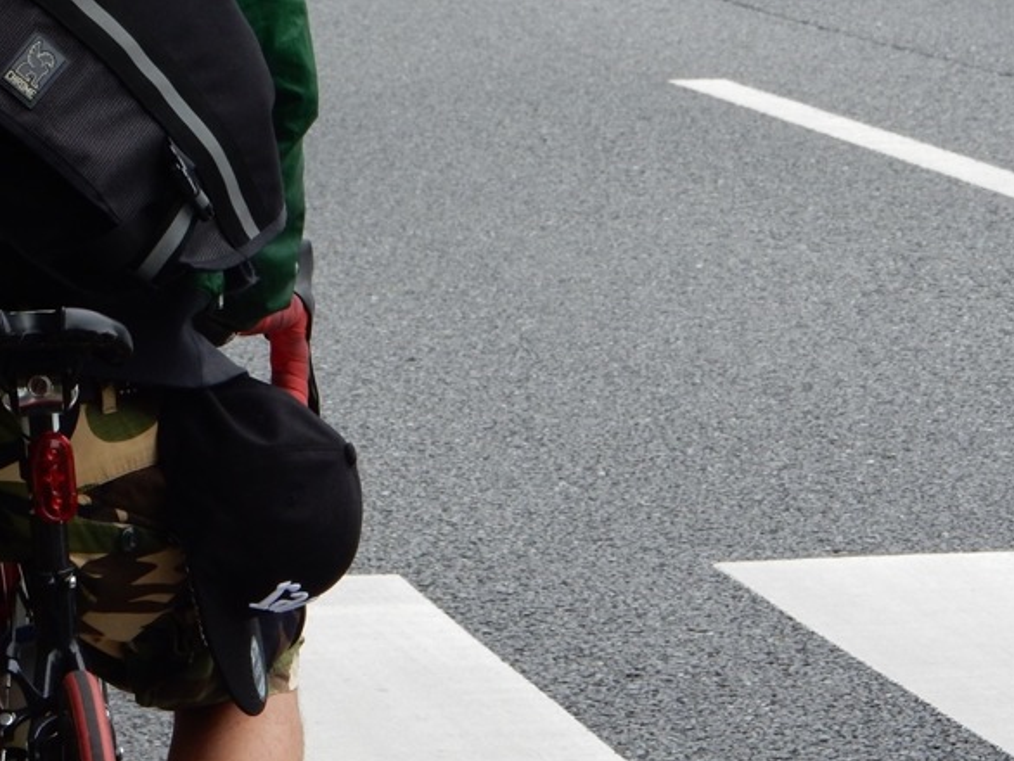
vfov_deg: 4.4
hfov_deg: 5.9
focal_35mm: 337
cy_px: 469
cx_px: 332
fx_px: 9876
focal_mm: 34.5
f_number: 6.3
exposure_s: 1/250
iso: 125
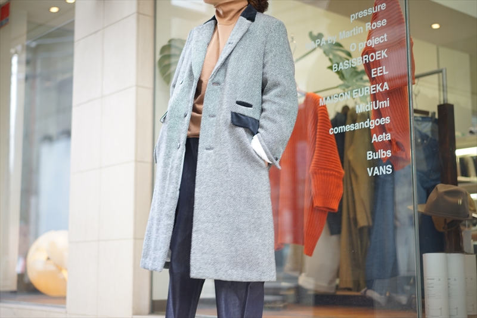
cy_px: 159
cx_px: 238
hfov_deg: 36.3
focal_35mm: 55
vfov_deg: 24.6
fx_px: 729
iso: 100
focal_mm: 55
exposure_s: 1/60
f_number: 1.8
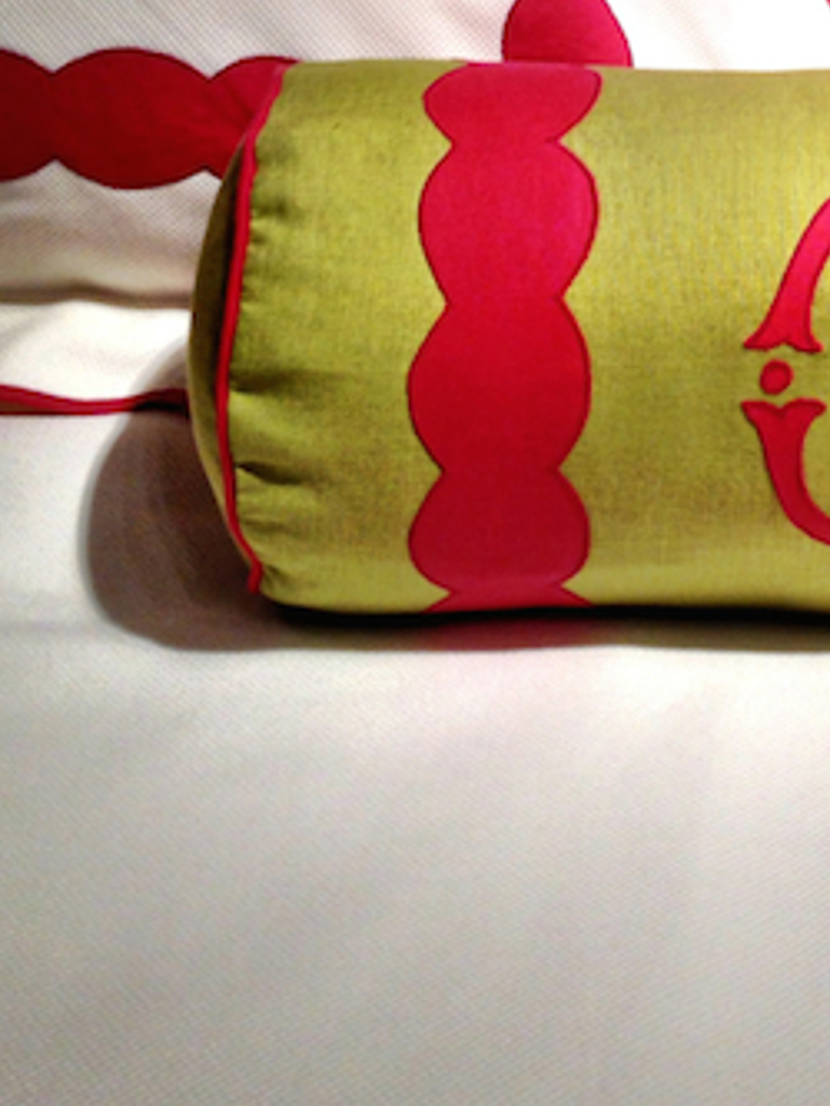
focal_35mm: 84
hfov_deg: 17.0
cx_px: 903
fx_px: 2684
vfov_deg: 22.3
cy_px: -40
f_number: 2.4
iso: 50
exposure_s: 1/30
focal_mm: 4.28
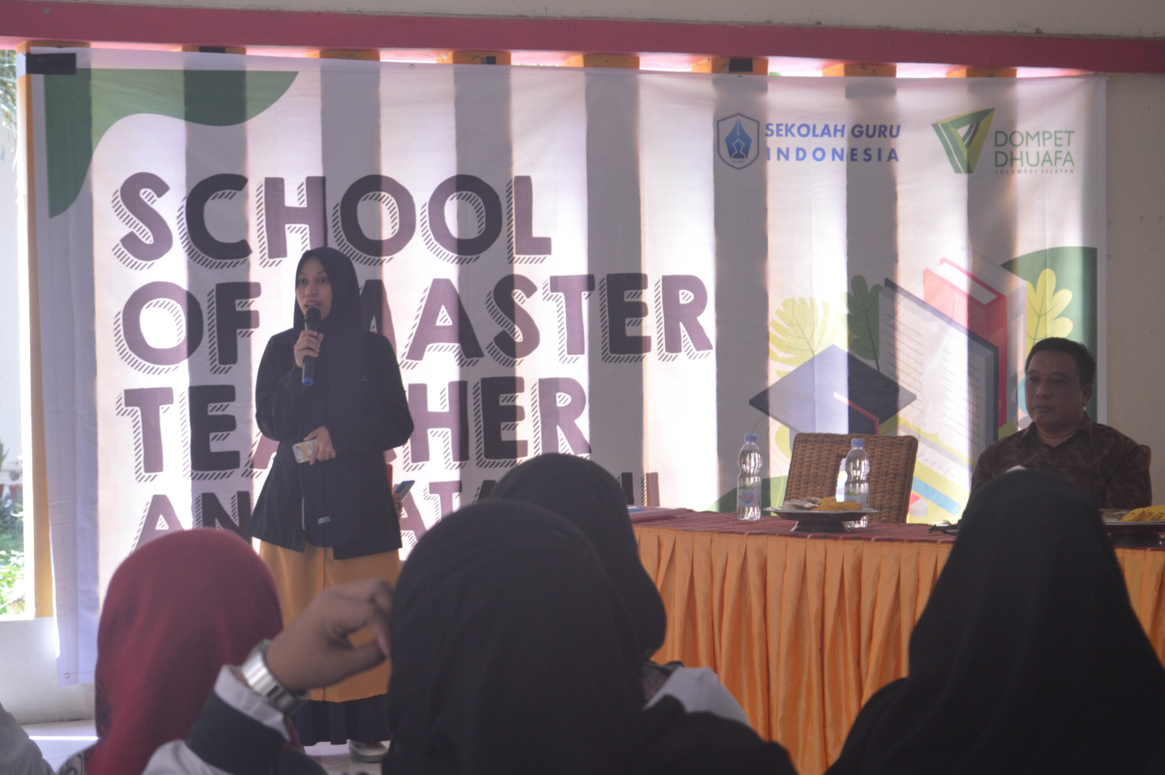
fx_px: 2667
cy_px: 388
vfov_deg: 16.5
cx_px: 582
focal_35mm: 82
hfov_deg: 24.6
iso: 400
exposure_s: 1/50
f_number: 5.6
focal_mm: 55
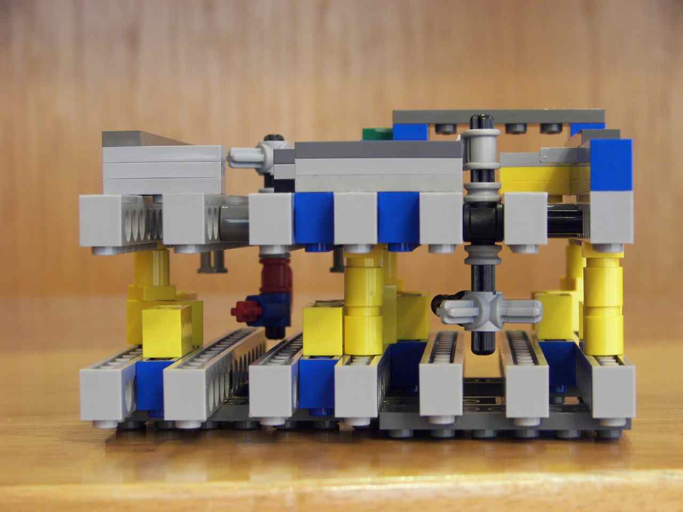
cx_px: 342
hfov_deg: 19.4
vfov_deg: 14.6
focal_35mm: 101
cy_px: 256
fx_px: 1993
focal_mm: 16.8
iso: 125
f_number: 3.2
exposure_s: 1/10
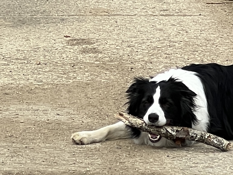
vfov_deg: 3.7
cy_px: -193
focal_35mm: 402
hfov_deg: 4.9
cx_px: -24
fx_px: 2706
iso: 32
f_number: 2.8
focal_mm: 9
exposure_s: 1/786
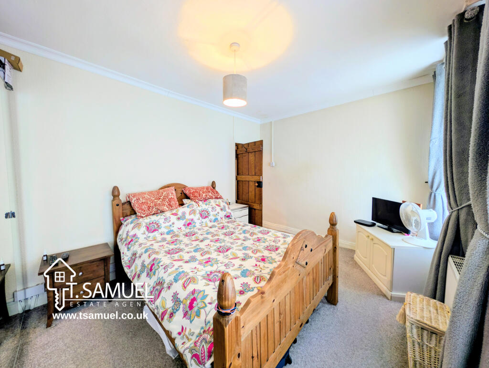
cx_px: 244
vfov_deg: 94.6
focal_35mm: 12
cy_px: 184
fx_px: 170
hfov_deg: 110.5
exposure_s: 1/33.3
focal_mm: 2.23
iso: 41
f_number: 1.95
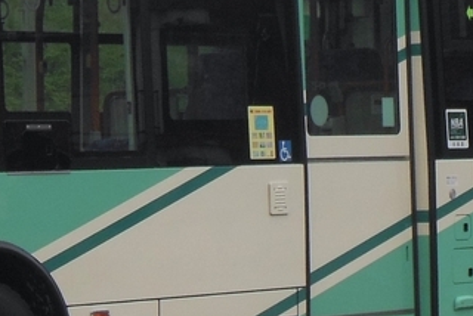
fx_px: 2919
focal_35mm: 222
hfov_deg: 9.2
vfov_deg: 6.2
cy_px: -43
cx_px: 10
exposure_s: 1/640
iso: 125
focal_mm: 10.2
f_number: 4.1
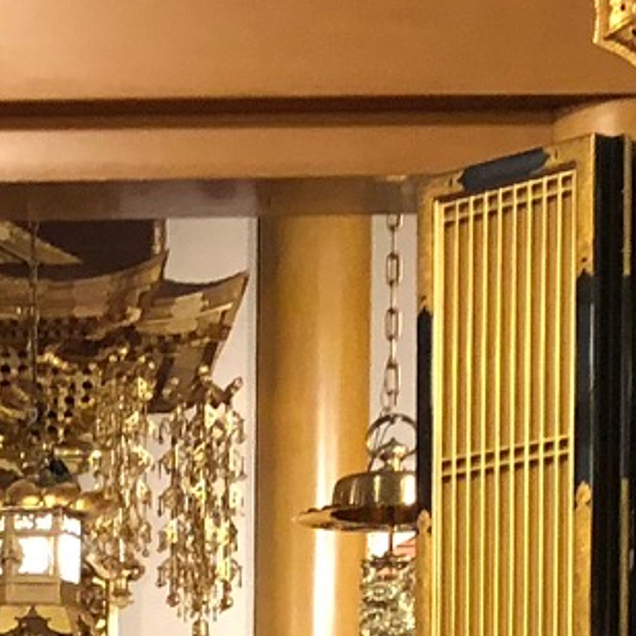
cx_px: -157
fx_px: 3367
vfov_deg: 9.9
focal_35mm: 162
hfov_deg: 10.6
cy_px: 1340
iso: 100
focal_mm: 3.99
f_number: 1.8
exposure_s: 1/7
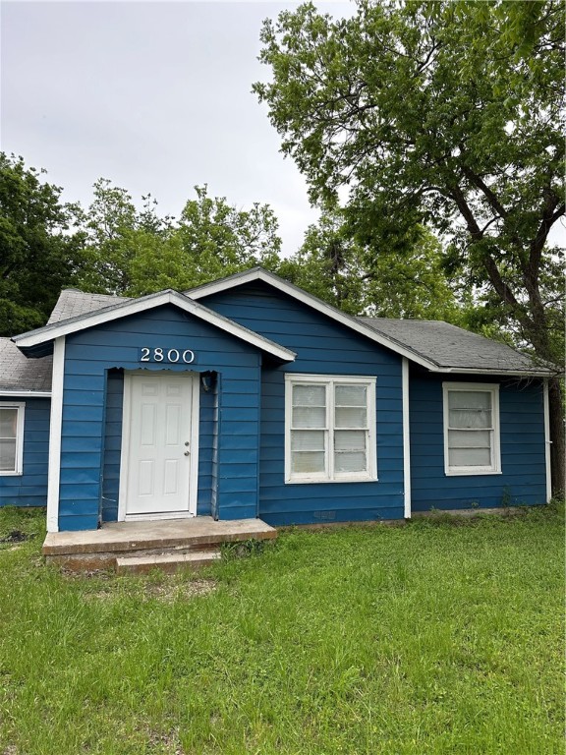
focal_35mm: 24
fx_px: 523
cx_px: 283
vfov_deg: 71.6
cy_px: 378
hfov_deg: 56.8
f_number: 1.78
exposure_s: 1/672
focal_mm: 6.86
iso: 80
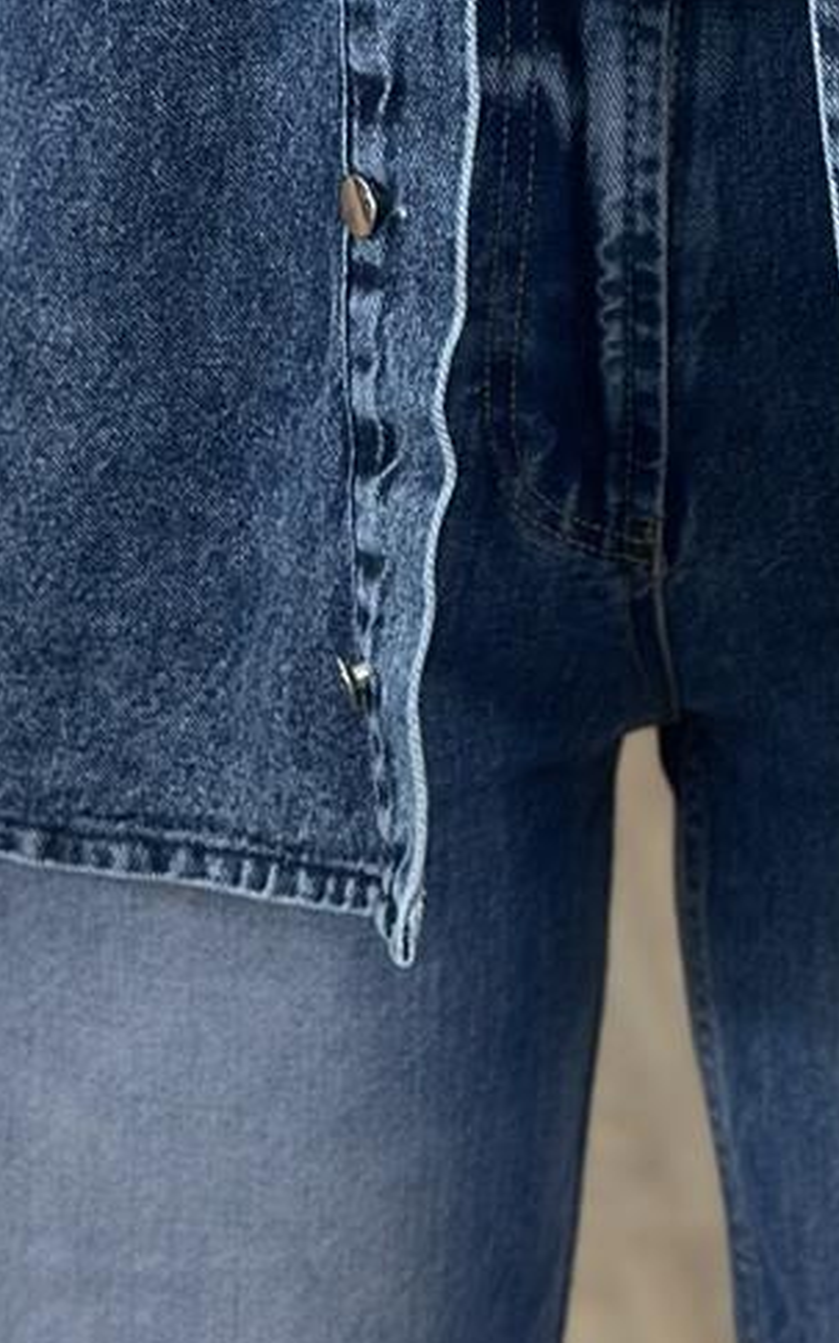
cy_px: -368
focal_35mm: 168
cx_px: 670
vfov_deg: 12.1
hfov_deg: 7.8
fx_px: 6148
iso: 80
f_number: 1.78
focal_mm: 6.86
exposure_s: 1/100
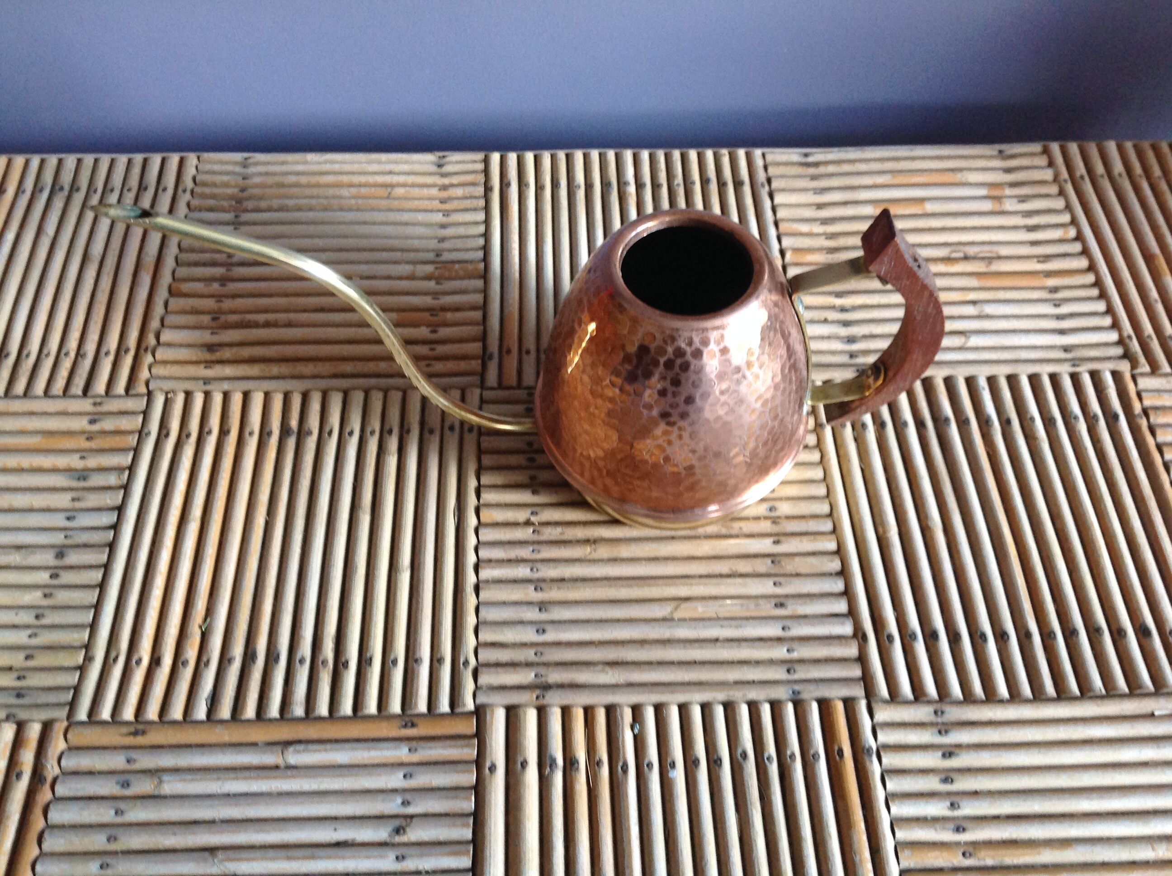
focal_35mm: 35
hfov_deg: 52.7
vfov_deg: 40.6
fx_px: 1183
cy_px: 438
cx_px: 586
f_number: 2.4
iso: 160
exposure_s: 1/15
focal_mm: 4.28
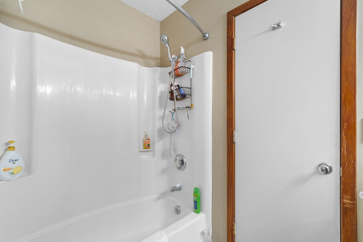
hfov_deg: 100.4
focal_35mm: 15
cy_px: 121
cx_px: 182
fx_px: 151
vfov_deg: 77.3
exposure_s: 1/10
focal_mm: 10
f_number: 4.5
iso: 100
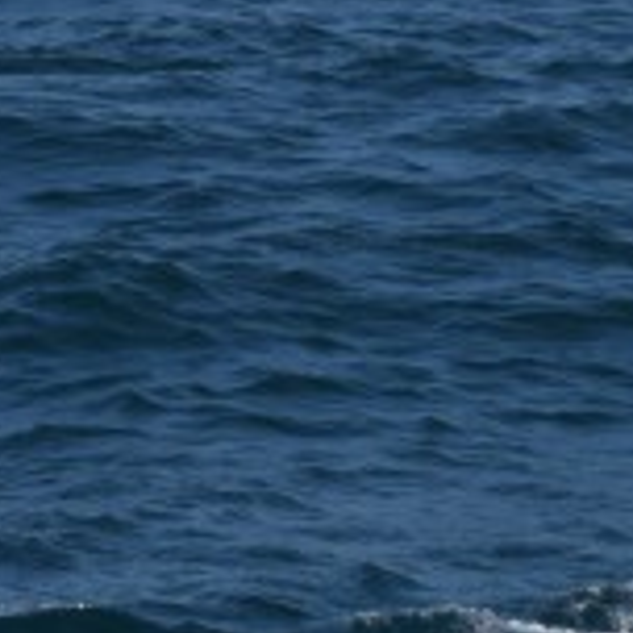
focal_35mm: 499
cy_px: 783
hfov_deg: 3.5
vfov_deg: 3.5
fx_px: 10324
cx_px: 550
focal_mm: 55
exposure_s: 1/1600
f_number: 5.6
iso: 200
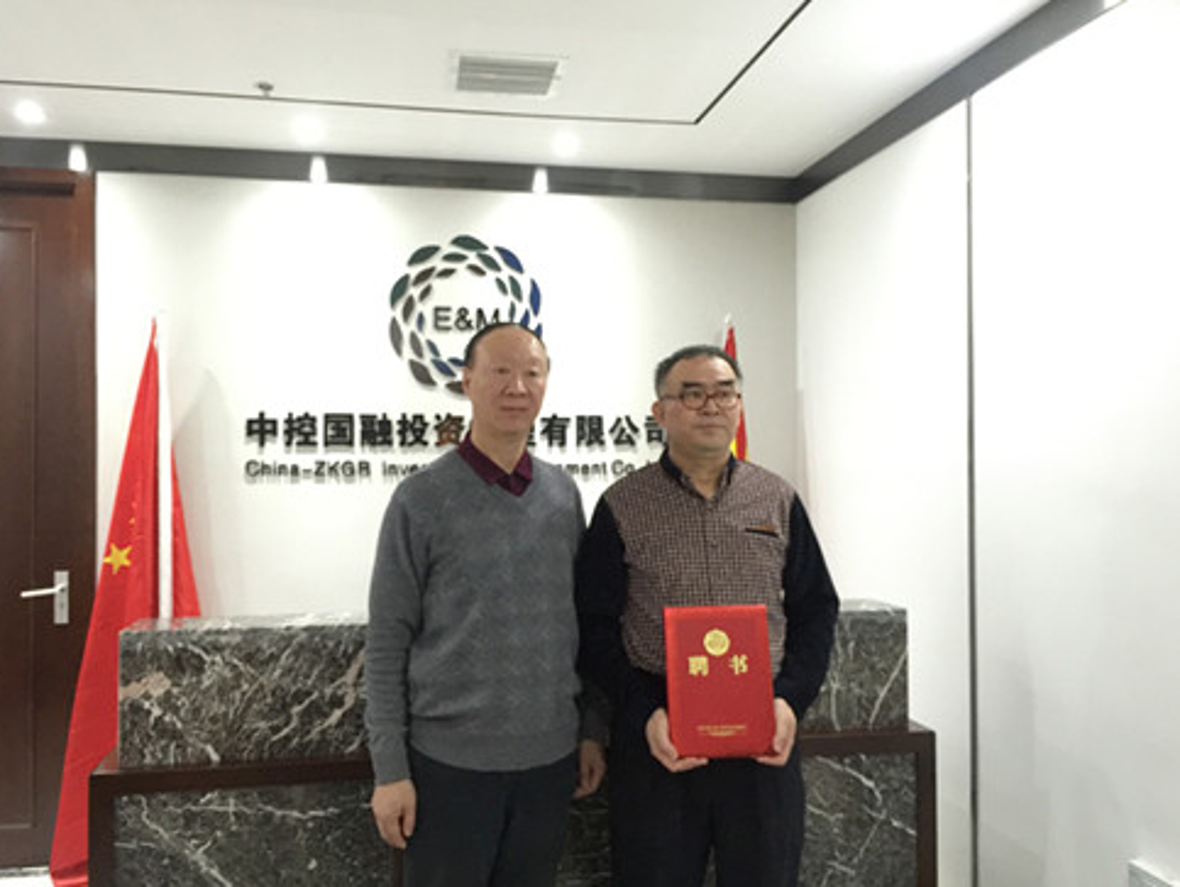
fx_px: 1023
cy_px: 448
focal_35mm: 30
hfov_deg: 59.9
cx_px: 574
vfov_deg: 46.9
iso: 160
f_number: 2.2
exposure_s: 1/8
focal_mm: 4.15
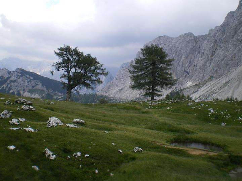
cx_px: 121
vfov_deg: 37.7
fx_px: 266
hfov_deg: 49.0
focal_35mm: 38
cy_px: 90
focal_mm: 6.3
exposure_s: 1/200
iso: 64
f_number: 4.6
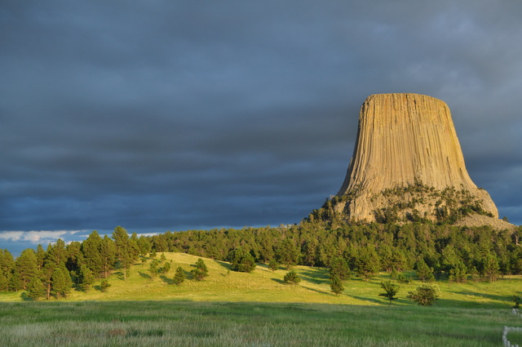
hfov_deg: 38.9
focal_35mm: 51
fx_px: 739
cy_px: 174
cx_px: 261
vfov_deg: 26.4
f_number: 6.3
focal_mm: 34
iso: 200
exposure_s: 1/160
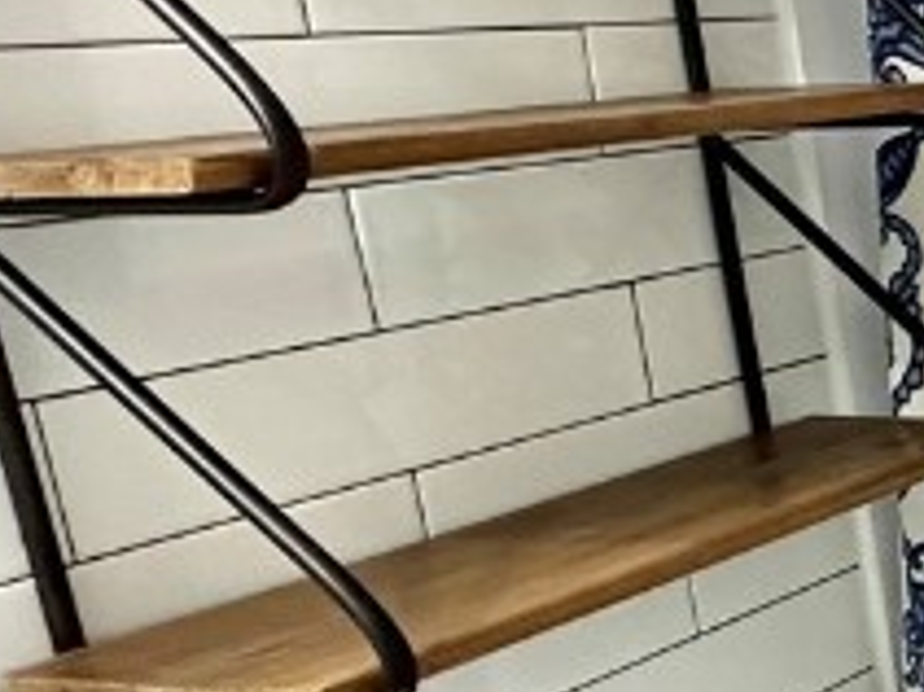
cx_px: 1971
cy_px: 364
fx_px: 1814
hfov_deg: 17.4
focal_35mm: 68
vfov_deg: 21.6
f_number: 2.2
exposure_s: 1/60
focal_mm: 2.22
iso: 200
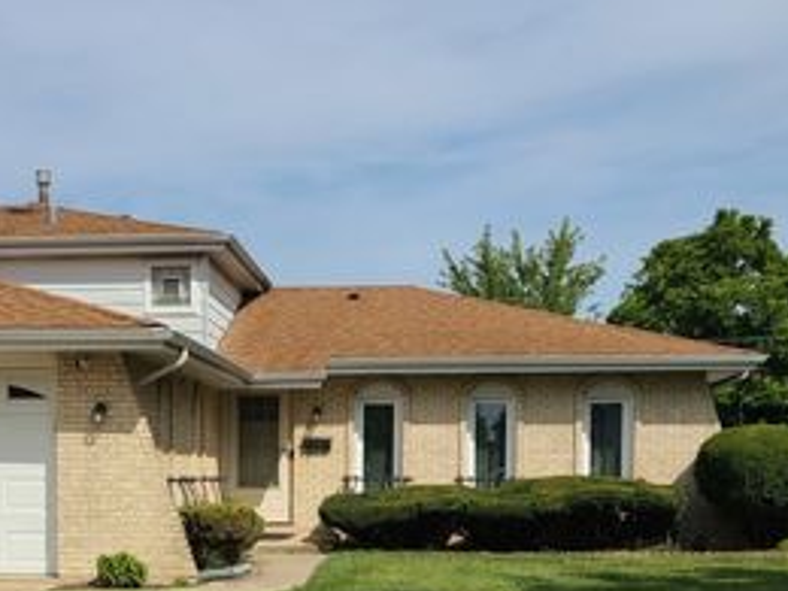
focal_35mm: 50
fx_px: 1138
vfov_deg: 28.5
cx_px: 167
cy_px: 468
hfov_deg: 37.0
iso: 40
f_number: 1.8
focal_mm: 5.4
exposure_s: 1/3727
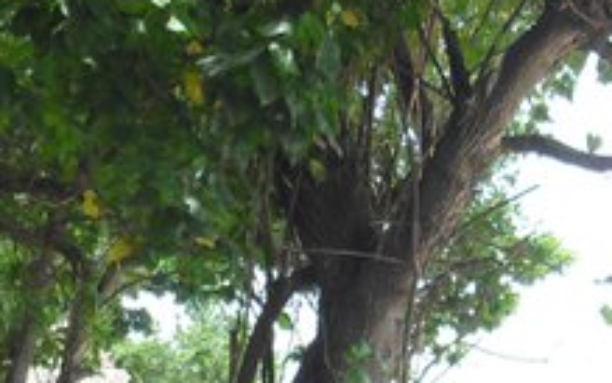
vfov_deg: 8.9
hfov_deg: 14.2
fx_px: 2452
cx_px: 212
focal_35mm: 147
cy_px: 268
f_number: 2.8
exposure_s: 1/320
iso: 100
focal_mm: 6.2
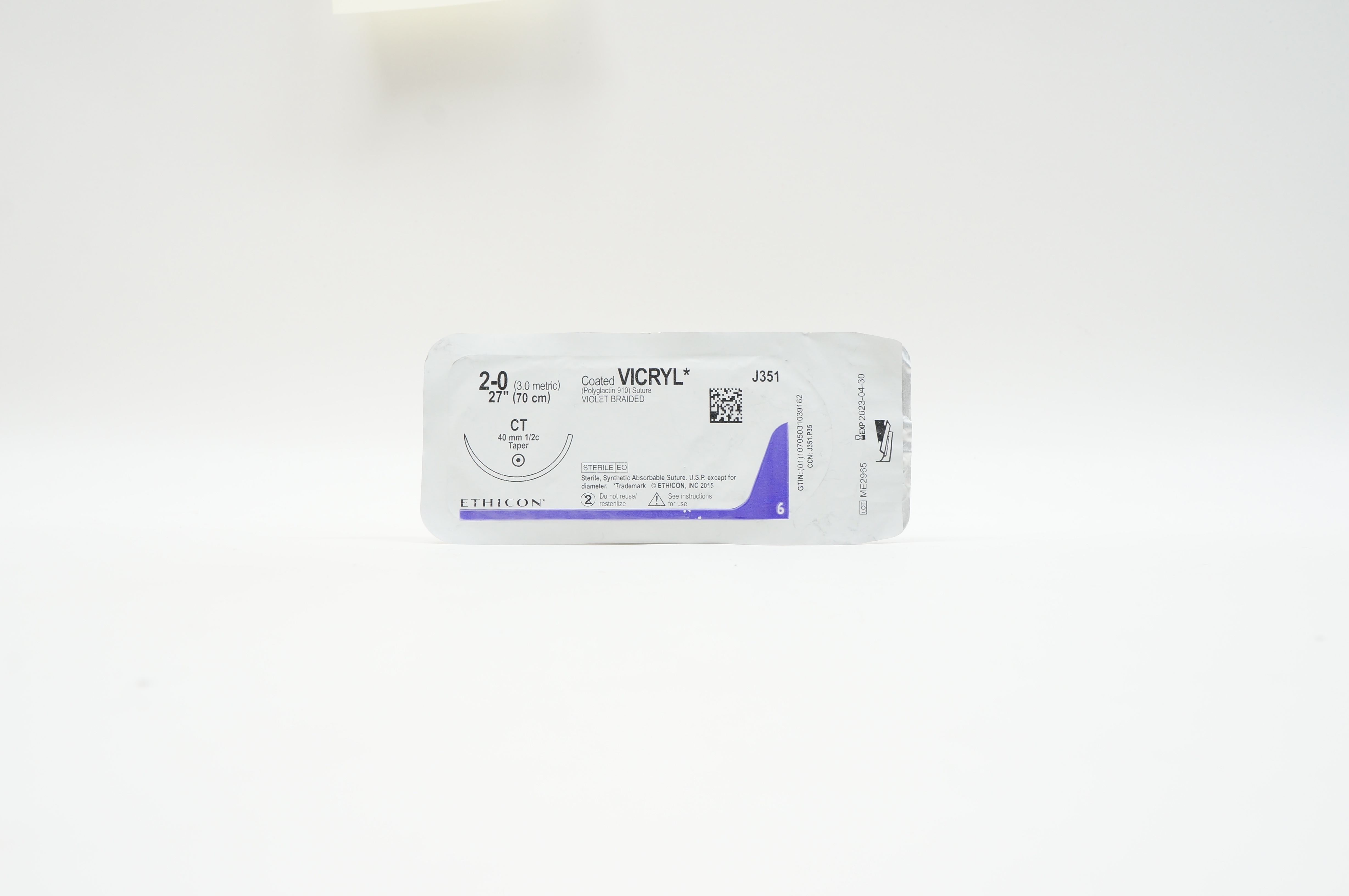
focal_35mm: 39
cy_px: 448
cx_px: 674
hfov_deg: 49.6
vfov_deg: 34.1
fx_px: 1460
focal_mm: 26
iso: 400
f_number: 10
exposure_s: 1/15
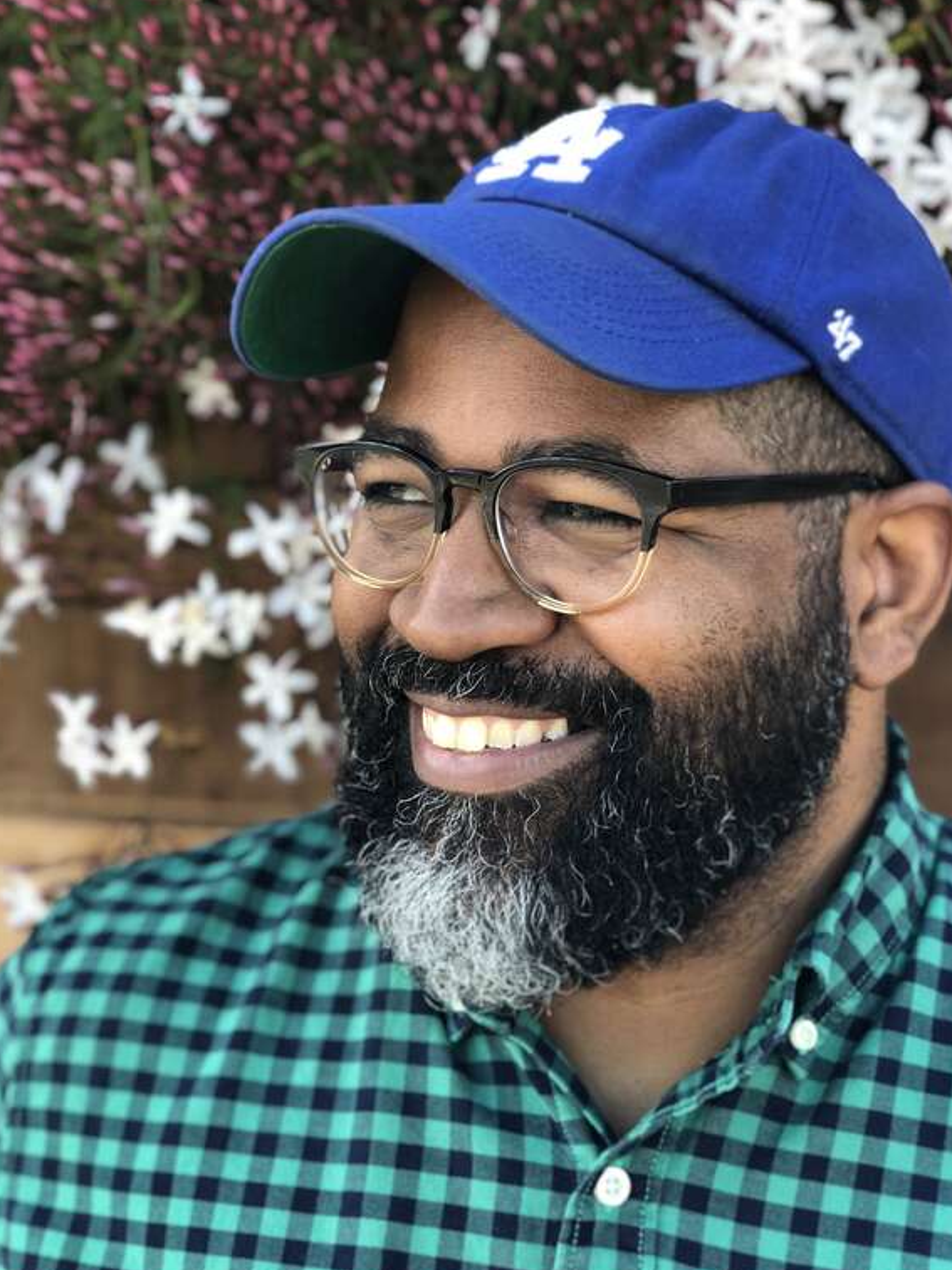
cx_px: 467
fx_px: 2017
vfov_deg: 34.9
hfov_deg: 26.6
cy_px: 650
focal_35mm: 55
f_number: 2.4
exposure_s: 1/60
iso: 20
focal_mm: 6
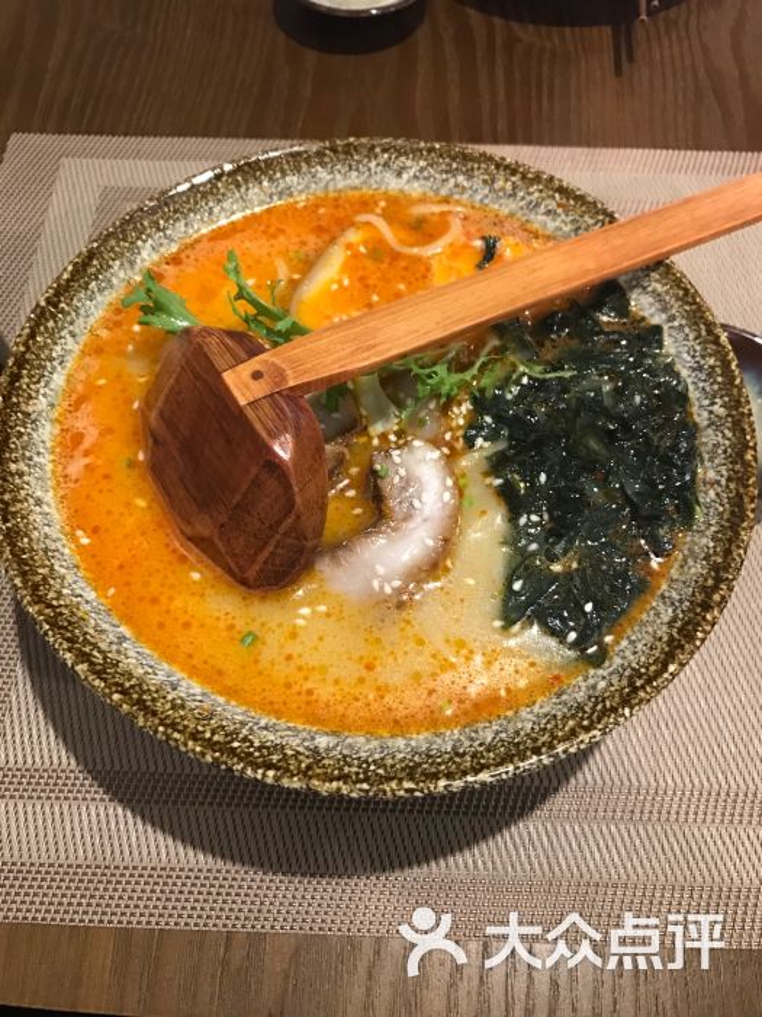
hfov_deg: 49.7
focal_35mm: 28
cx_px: 381
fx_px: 822
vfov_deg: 63.4
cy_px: 508
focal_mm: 3.99
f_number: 1.8
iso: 100
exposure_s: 1/9
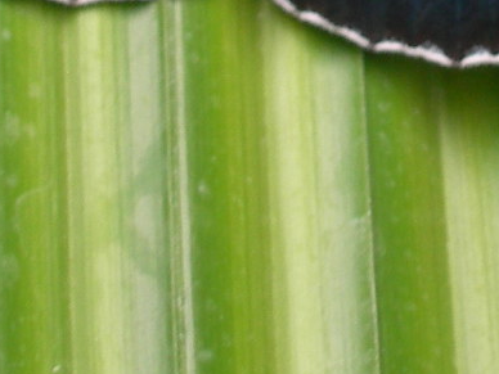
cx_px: 221
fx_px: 8592
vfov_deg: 2.5
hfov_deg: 3.3
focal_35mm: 596
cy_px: -339
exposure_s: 1/45.6
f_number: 4.9
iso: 50
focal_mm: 23.4
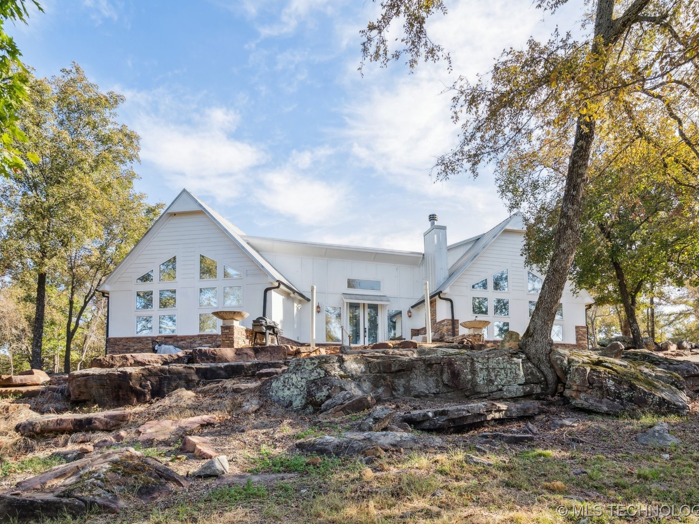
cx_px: 385
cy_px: 259
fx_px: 444
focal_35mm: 22
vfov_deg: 61.1
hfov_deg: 76.2
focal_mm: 20
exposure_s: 1/320
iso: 200
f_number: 7.1
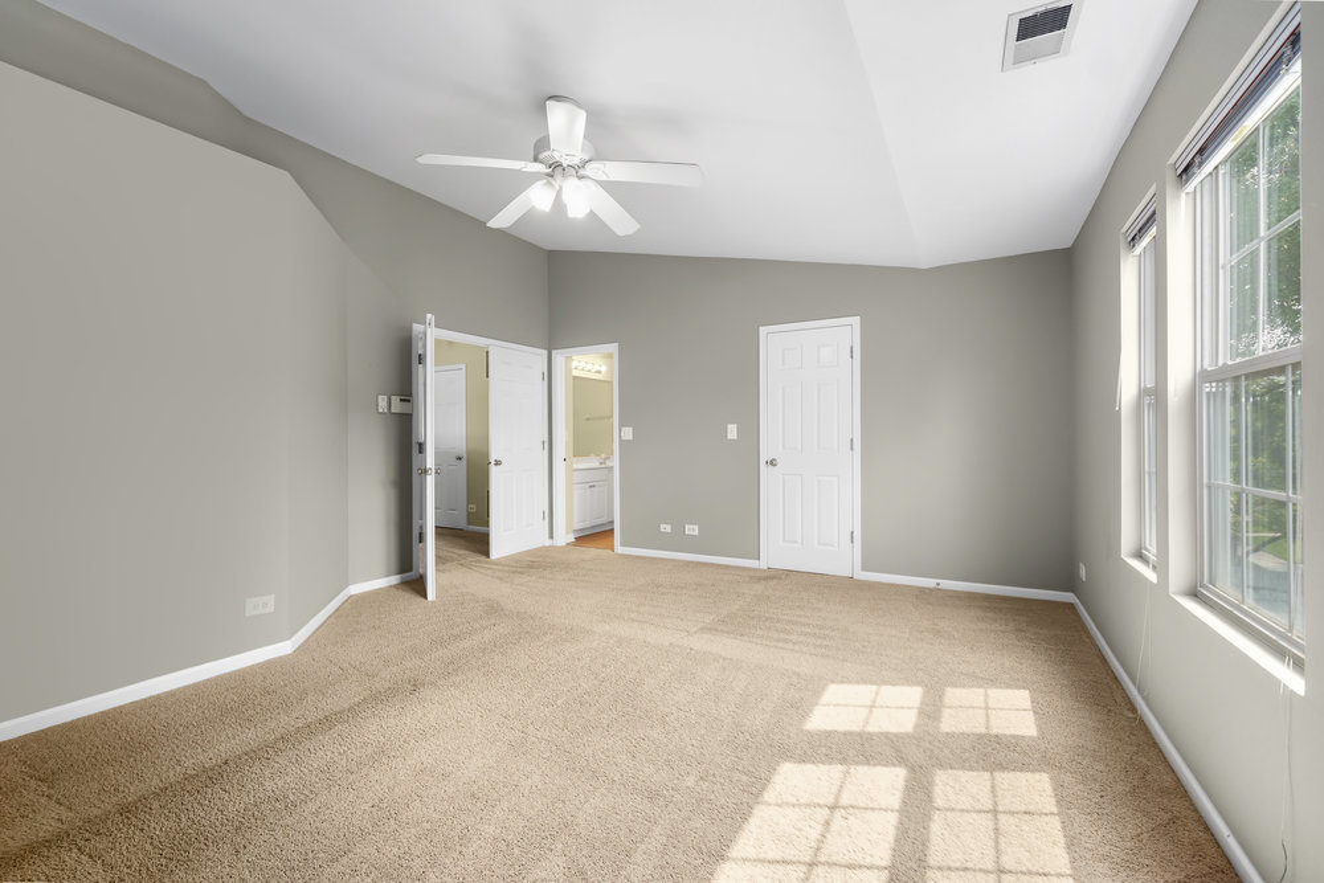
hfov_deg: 100.4
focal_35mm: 15
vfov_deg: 77.3
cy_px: 442
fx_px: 552
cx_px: 662
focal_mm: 10
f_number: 4
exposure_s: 1/30
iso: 200
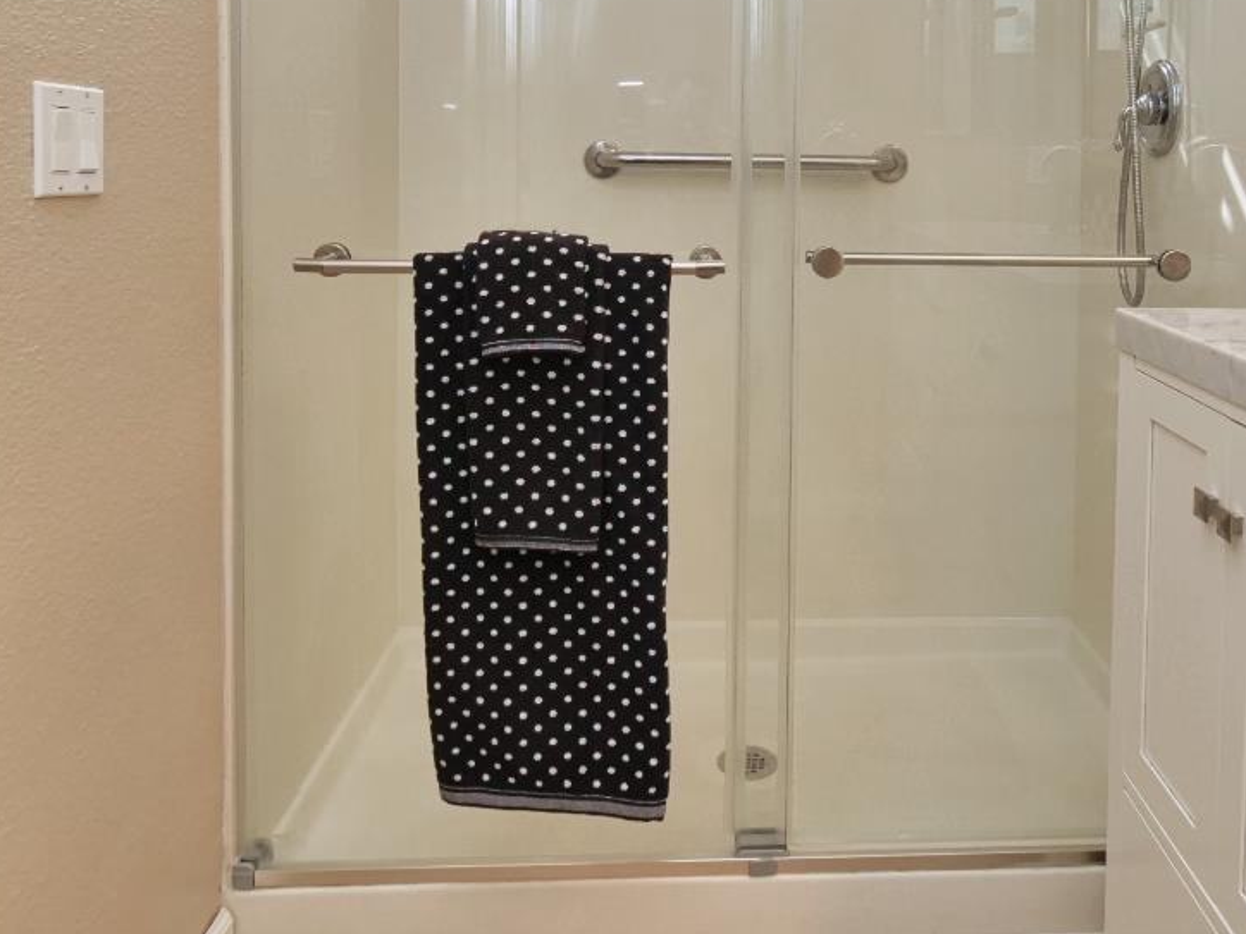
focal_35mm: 29
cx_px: 802
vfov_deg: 46.0
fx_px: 1044
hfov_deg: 60.6
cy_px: 199
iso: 800
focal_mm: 7
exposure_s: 1/160
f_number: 4.5
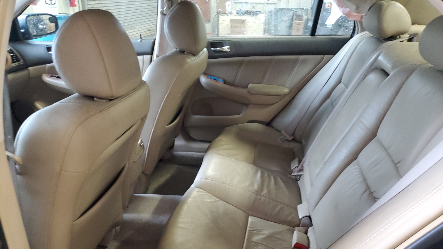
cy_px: 161
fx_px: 341
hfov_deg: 66.1
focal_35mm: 29
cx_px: 221
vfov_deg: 39.8
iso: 312
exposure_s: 1/30
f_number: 1.5
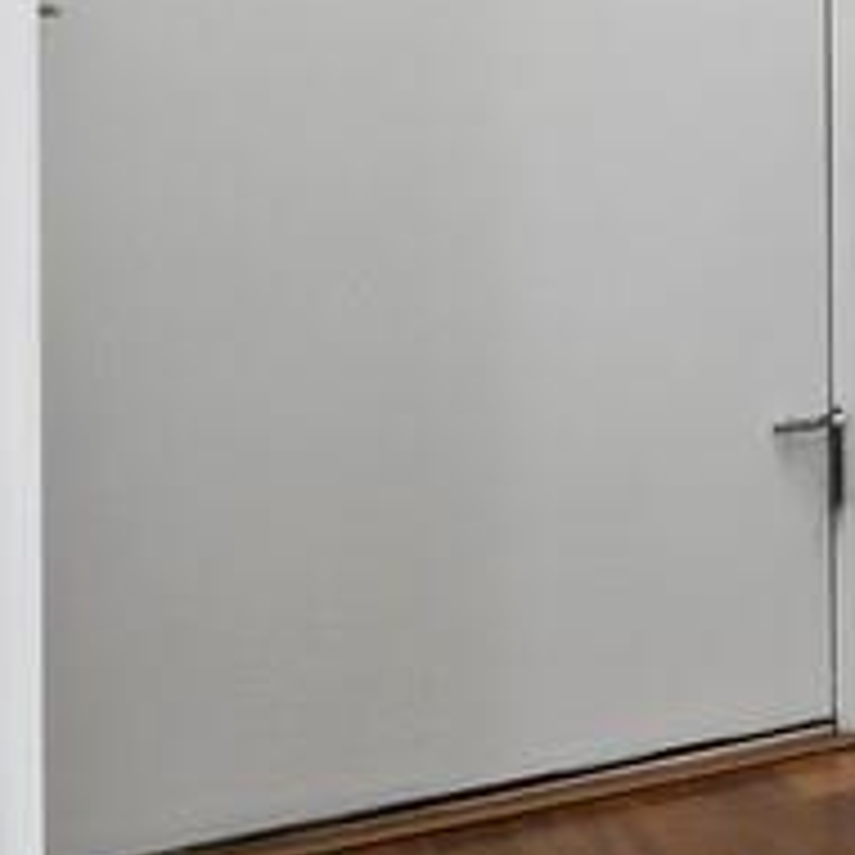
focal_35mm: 104
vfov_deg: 15.7
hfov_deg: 9.4
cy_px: -342
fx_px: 2906
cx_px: 3038
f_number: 11
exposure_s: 1/1.67
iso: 320
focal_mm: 7
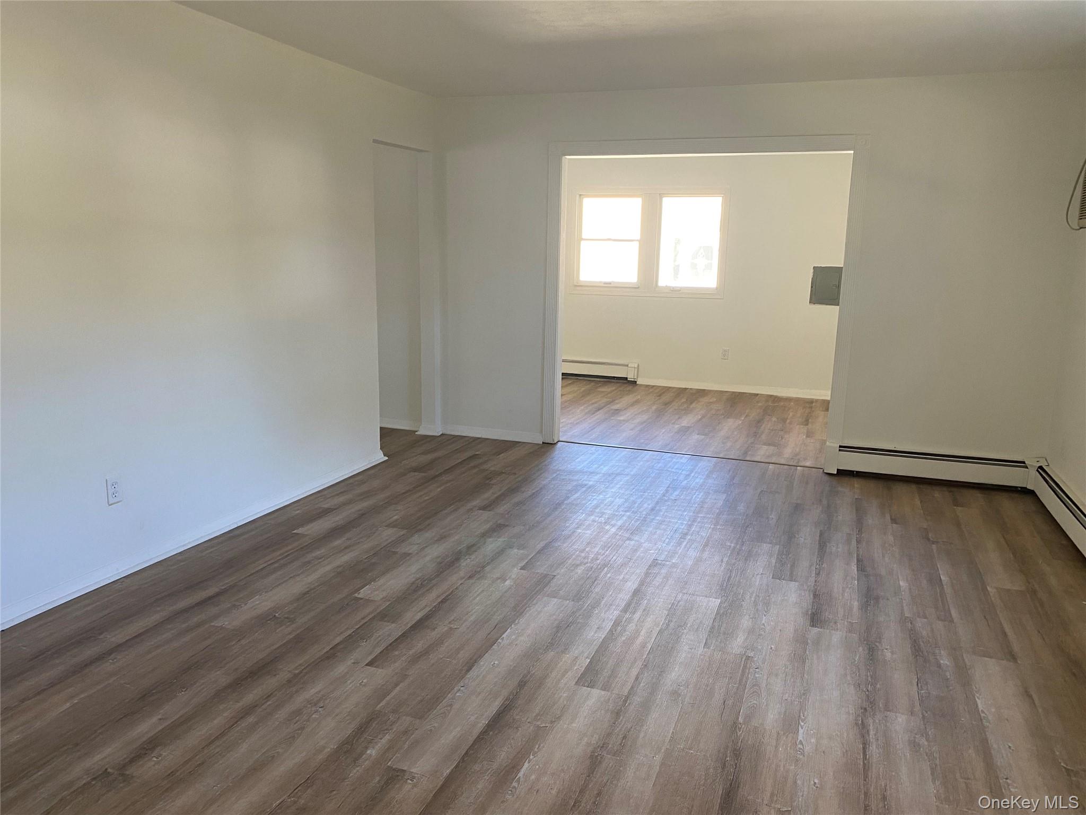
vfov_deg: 53.1
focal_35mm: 26
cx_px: 543
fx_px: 816
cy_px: 408
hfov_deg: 67.3
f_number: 1.8
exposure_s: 1/84
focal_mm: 4.25
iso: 125
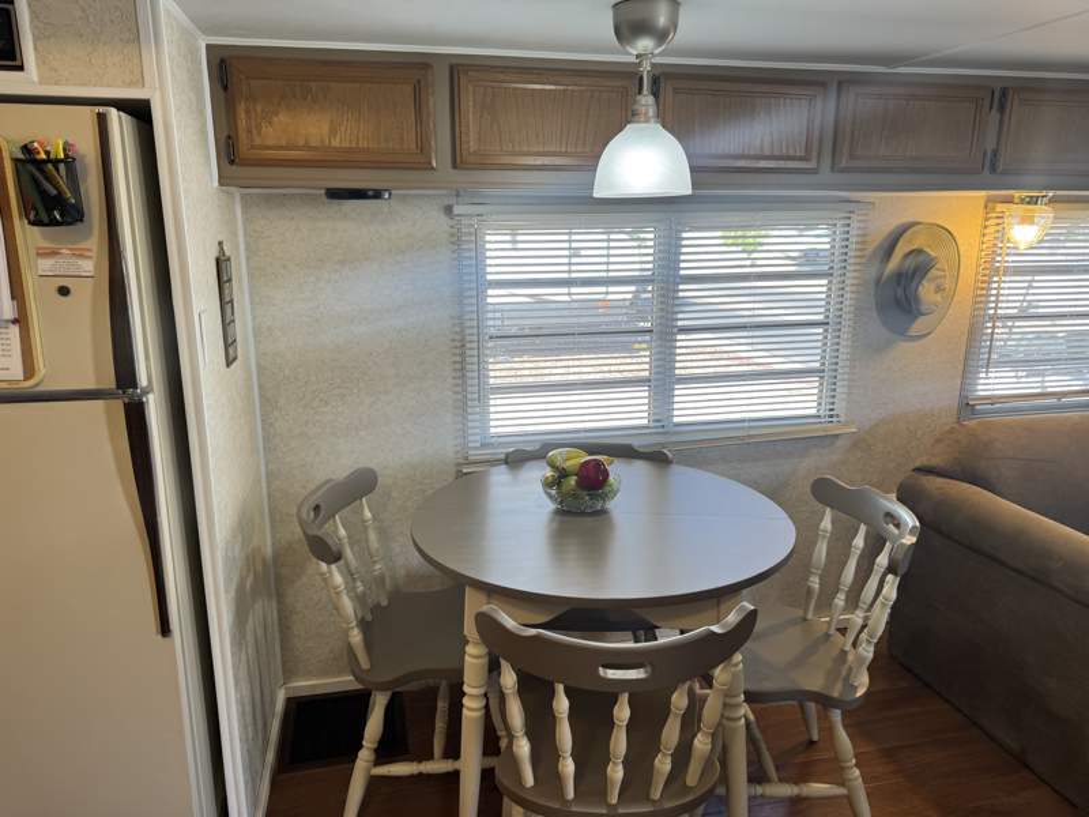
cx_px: 544
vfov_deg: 56.8
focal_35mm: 24
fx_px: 755
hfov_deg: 71.6
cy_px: 408
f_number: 1.78
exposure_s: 1/120
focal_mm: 6.76
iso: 50
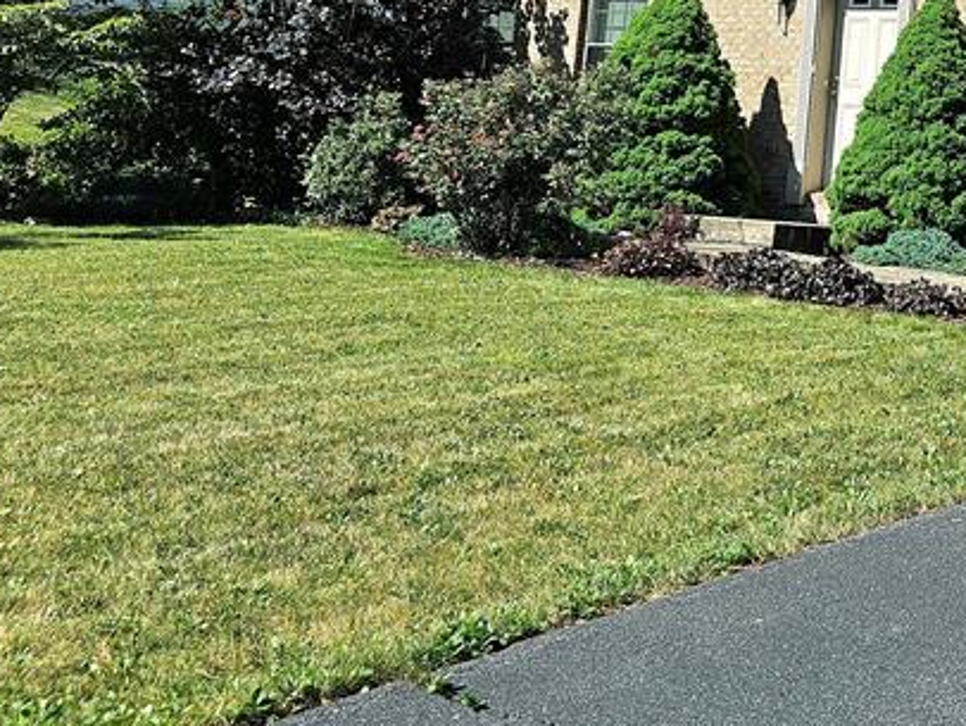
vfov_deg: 23.5
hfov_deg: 29.8
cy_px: -95
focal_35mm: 58
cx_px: 1068
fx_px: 1620
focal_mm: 6.3
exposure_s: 1/2000
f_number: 1.7
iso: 25
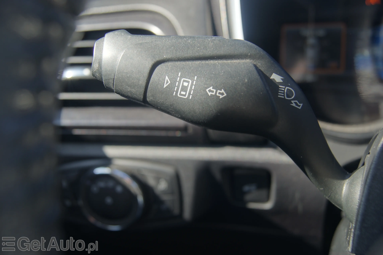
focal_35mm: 39
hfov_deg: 49.6
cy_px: 128
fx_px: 415
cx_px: 192
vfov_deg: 34.2
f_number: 5
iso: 100
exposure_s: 1/60
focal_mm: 26
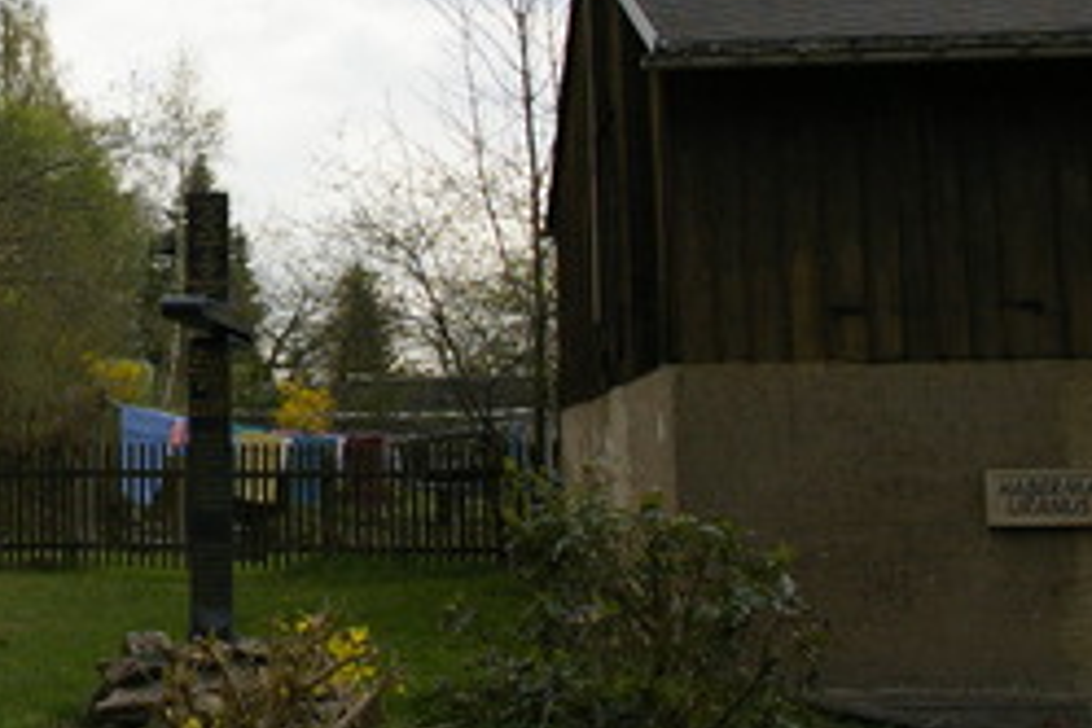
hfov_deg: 28.8
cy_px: 173
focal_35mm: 65
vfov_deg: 20.7
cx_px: -31
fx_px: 1972
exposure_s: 1/500
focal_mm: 18
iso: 800
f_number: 11
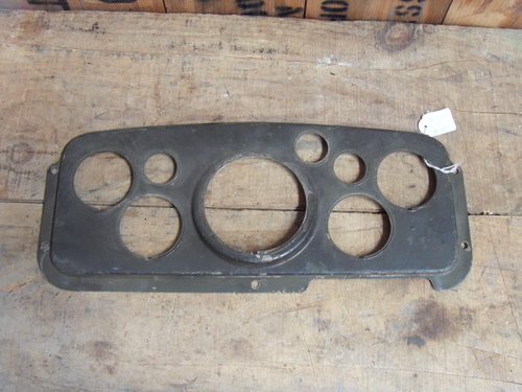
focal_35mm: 39
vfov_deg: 36.8
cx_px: 261
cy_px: 196
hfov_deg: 47.9
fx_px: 588
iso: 200
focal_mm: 6.6
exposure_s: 1/8
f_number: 3.5
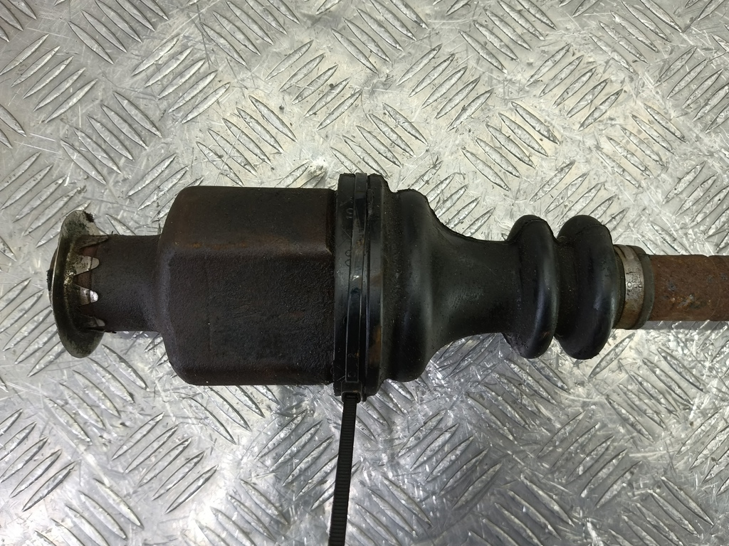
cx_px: 364
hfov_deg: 73.9
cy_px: 273
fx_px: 484
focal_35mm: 23
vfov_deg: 58.9
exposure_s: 1/50
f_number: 1.6
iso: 106
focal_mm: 4.11
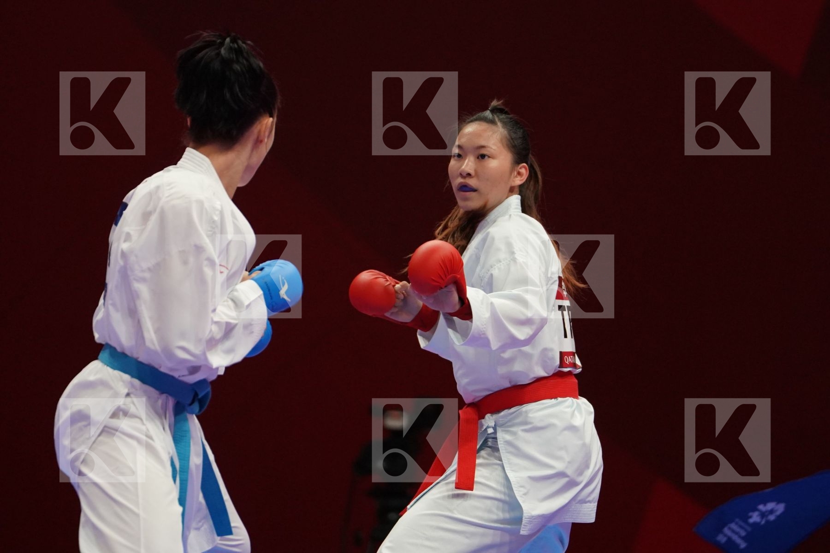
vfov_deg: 3.3
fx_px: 9683
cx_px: 415
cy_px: 276
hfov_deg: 4.9
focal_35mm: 420
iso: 2500
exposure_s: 1/1000
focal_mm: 280
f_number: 4
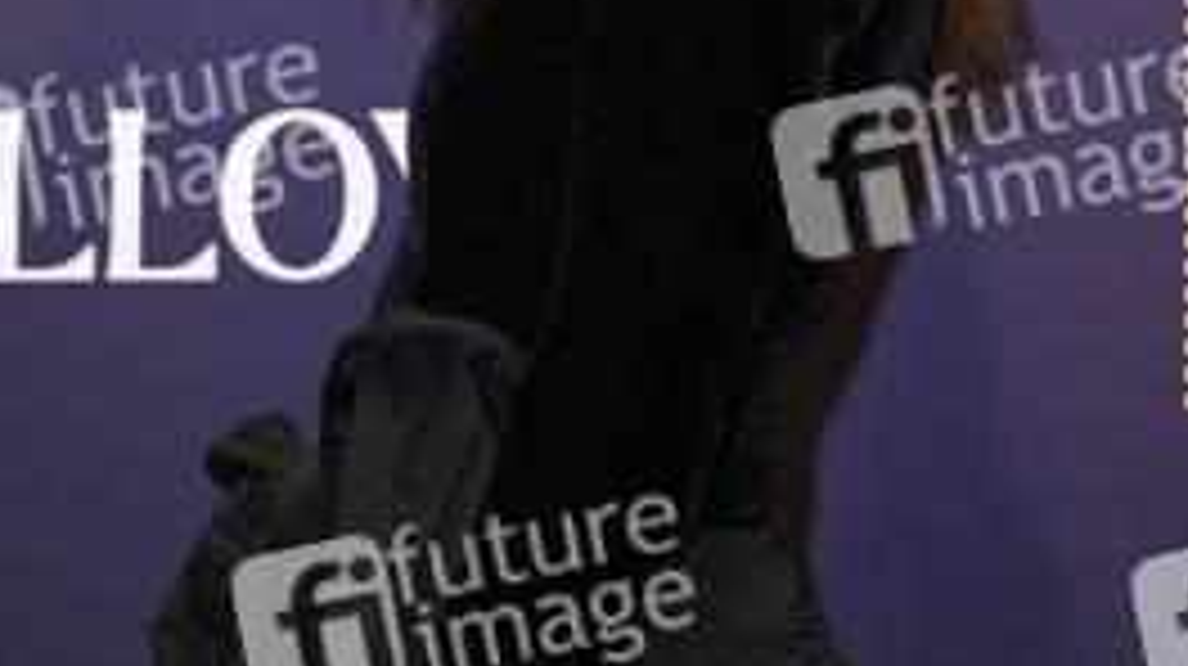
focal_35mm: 184
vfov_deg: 6.5
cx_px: 594
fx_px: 5792
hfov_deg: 11.7
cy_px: -72
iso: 500
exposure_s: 1/250
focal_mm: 116
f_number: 6.3
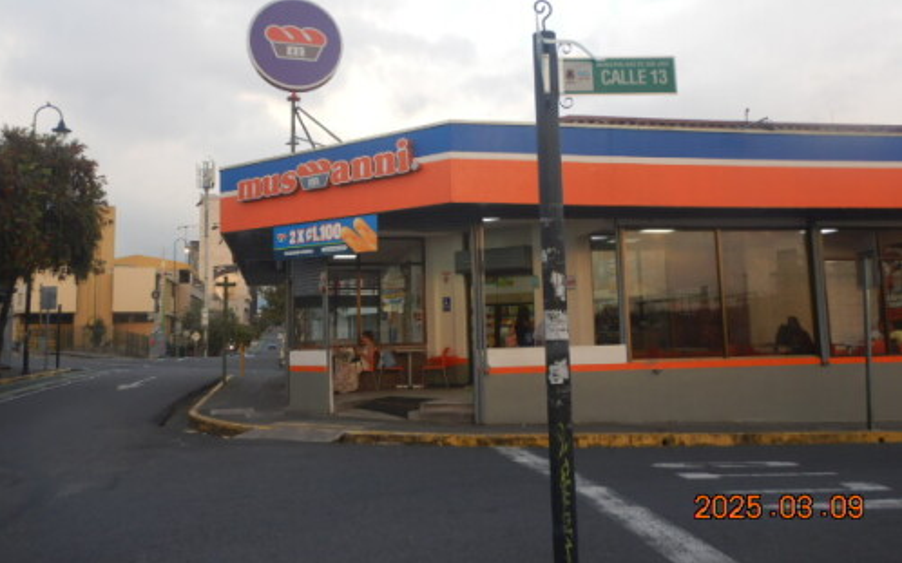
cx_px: 451
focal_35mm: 33
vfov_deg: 38.2
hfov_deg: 58.2
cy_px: 238
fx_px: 811
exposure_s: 1/80
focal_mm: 5.6
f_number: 4.2
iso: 125
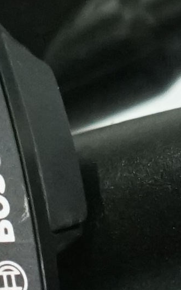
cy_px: 733
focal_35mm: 358
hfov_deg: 3.5
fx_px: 2827
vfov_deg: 5.6
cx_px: -470
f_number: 6.3
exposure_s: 1/200
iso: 2500
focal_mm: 31
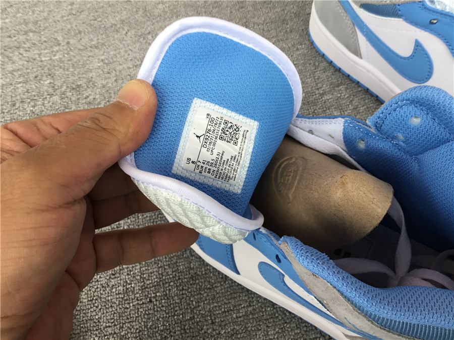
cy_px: 170
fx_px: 407
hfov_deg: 58.4
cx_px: 227
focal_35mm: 31
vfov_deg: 45.4
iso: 25
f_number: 2.4
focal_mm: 3.3
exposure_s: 1/50
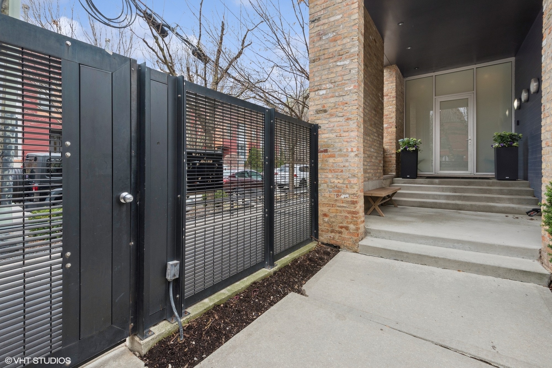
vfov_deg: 73.8
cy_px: 184
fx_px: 245
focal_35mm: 16
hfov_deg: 96.7
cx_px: 276
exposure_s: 1/125
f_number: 8
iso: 400
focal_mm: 16
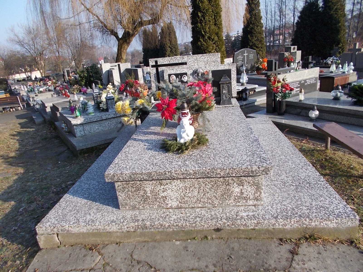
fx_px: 273
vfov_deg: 53.1
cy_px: 136
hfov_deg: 67.3
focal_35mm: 26
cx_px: 182
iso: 80
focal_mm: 4.6
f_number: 3.2
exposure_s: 1/500
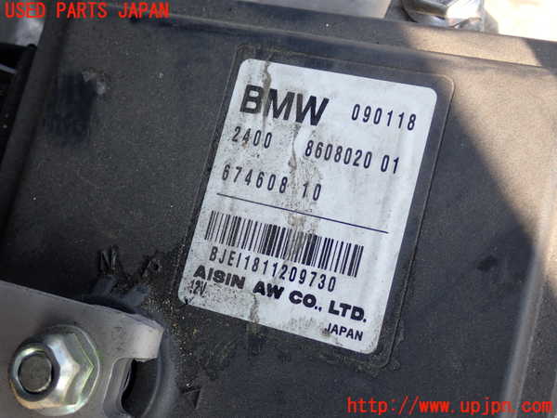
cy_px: 209
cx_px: 278
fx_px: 708
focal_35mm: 44
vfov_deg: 32.9
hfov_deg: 42.9
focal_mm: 7.84
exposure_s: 1/250
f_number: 2.9
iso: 100
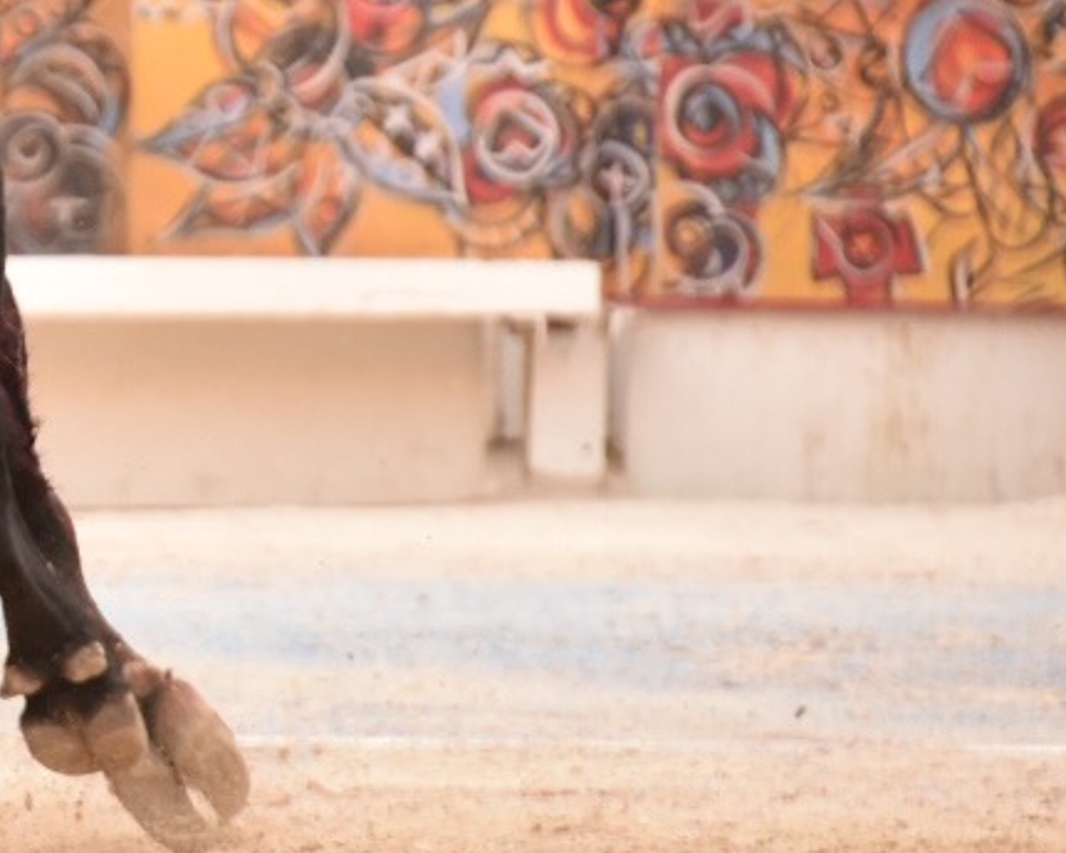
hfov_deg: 2.7
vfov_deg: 2.2
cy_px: 106
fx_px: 22279
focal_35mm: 706
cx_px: -769
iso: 2000
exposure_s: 1/640
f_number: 5.6
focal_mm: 200
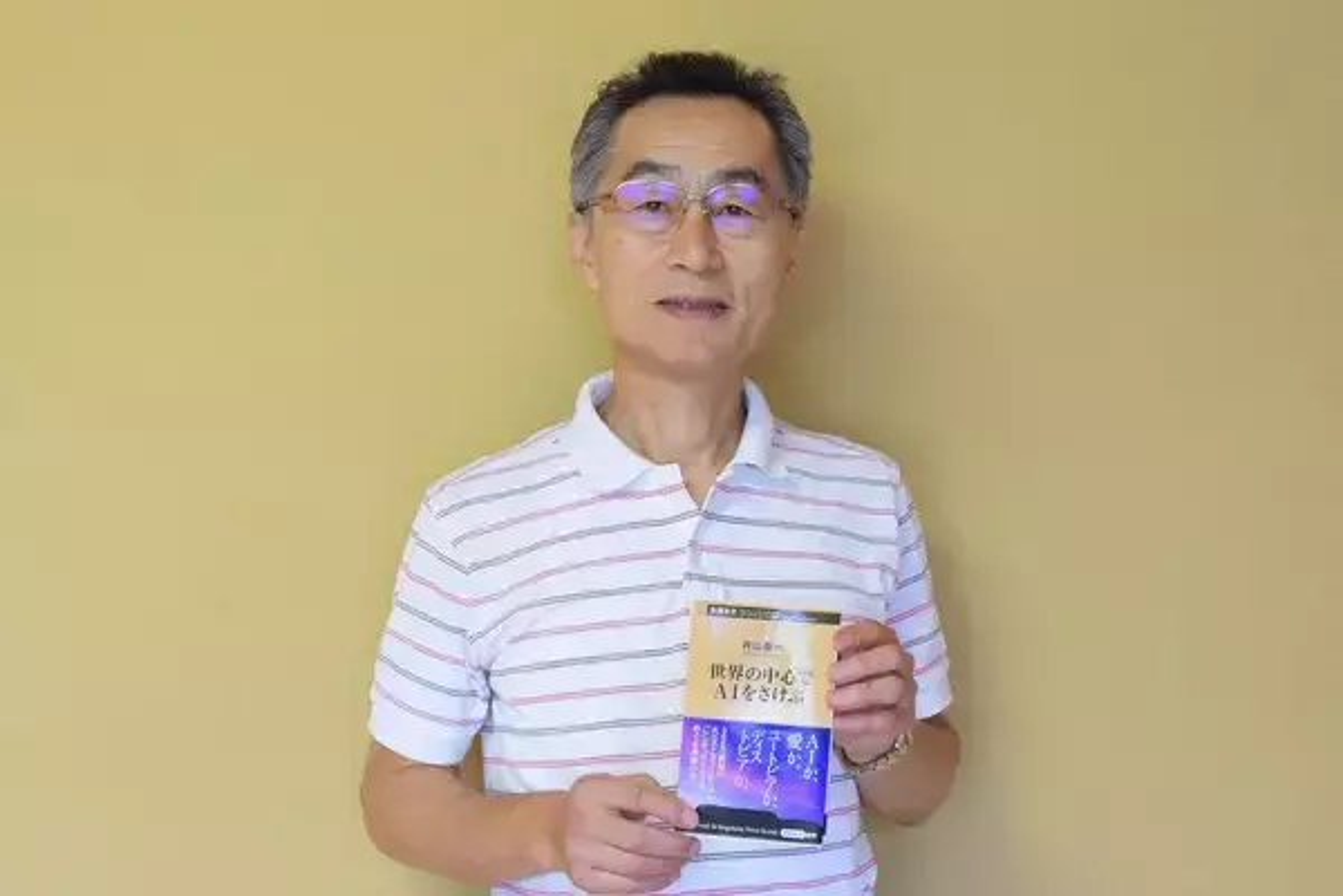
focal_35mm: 57
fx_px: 2126
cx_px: 672
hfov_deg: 35.1
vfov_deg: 23.8
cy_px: 448
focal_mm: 38
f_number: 11
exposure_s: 1/50
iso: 6400
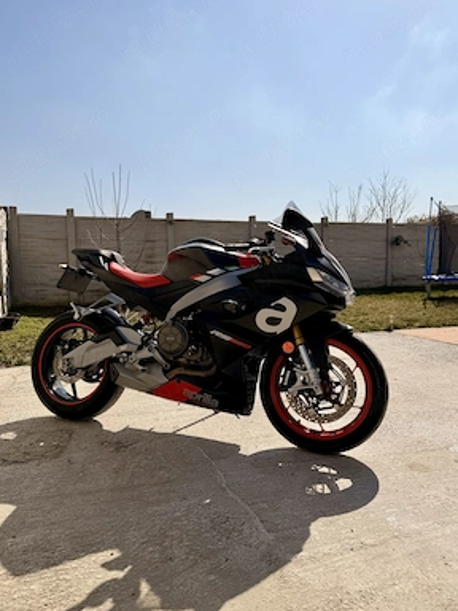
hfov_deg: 54.9
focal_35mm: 25
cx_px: 226
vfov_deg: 69.4
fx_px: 441
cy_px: 294
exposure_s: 1/14286
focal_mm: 6.76
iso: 80
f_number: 1.78
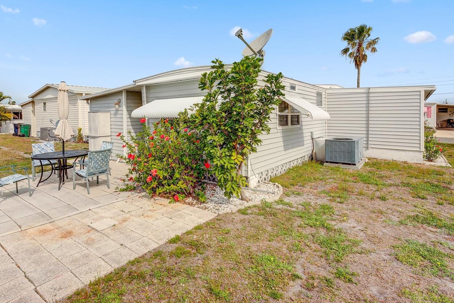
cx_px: 212
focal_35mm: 20
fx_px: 252
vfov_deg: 61.3
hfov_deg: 83.9
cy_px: 118
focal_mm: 16
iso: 400
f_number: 8
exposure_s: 1/1600
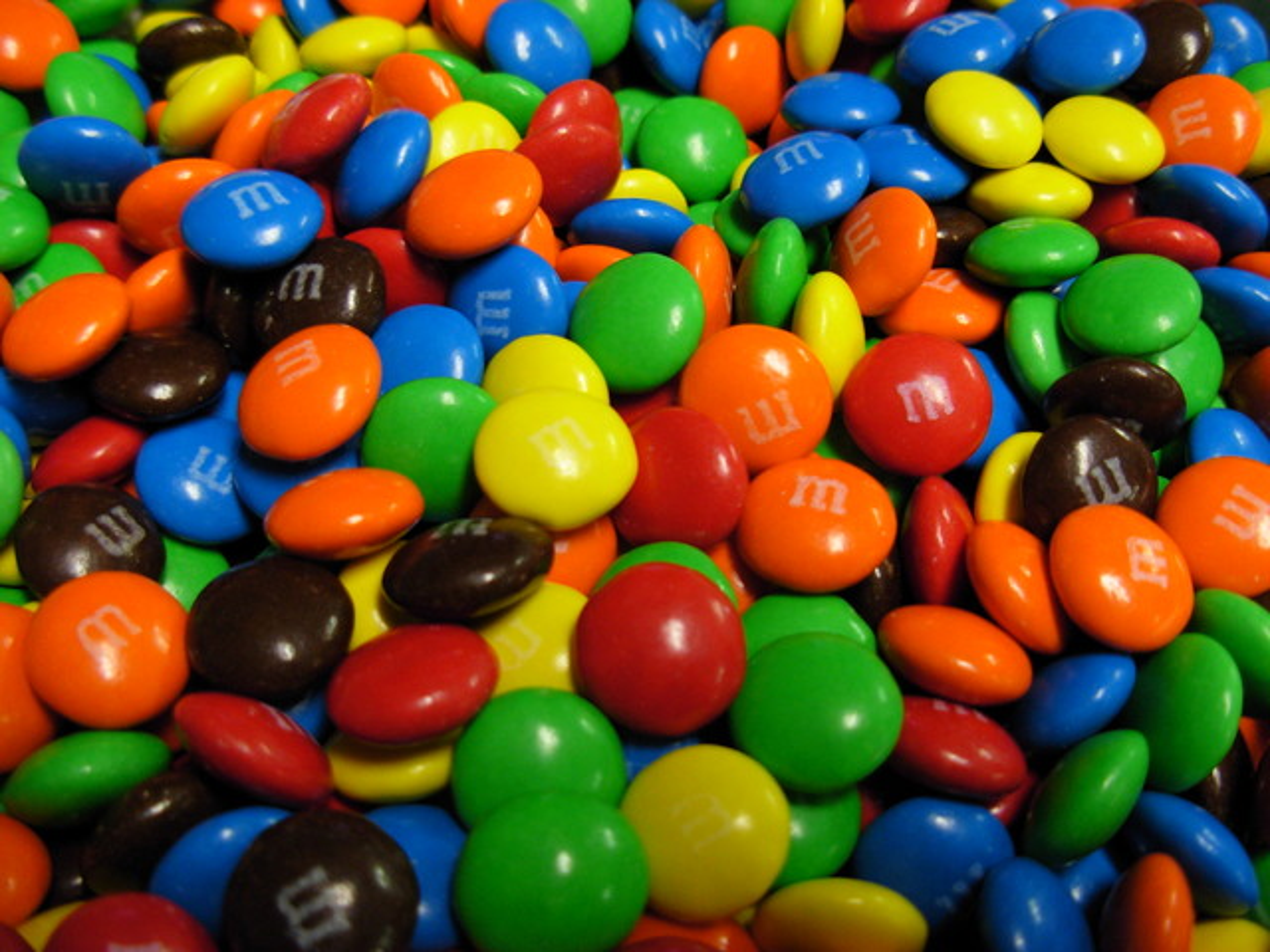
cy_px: 476
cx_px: 635
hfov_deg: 49.0
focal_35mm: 38
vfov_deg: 37.7
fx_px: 1394
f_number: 2.9
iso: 200
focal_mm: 6.3
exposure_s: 1/16
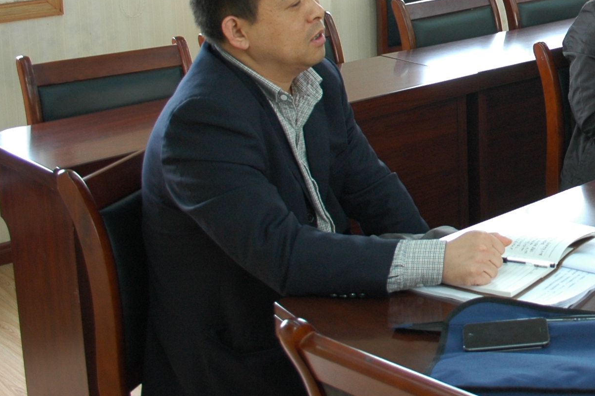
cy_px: -2
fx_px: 1106
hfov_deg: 27.3
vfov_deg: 19.7
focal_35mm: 67
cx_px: 674
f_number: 3.5
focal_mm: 18
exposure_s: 1/15
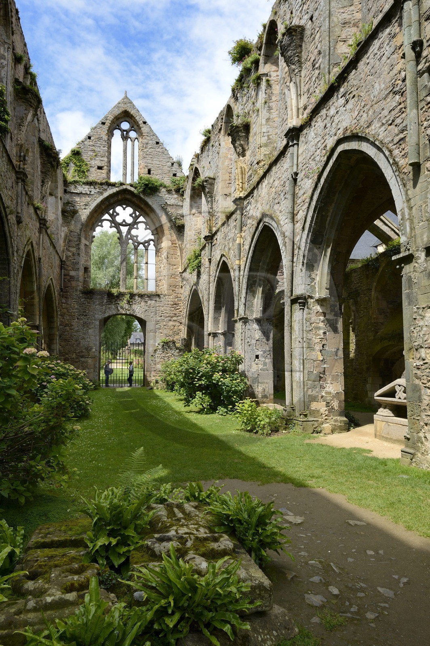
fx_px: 431
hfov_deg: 53.1
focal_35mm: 24
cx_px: 215
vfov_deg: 73.8
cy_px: 323
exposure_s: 1/160
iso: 200
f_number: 13
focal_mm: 24
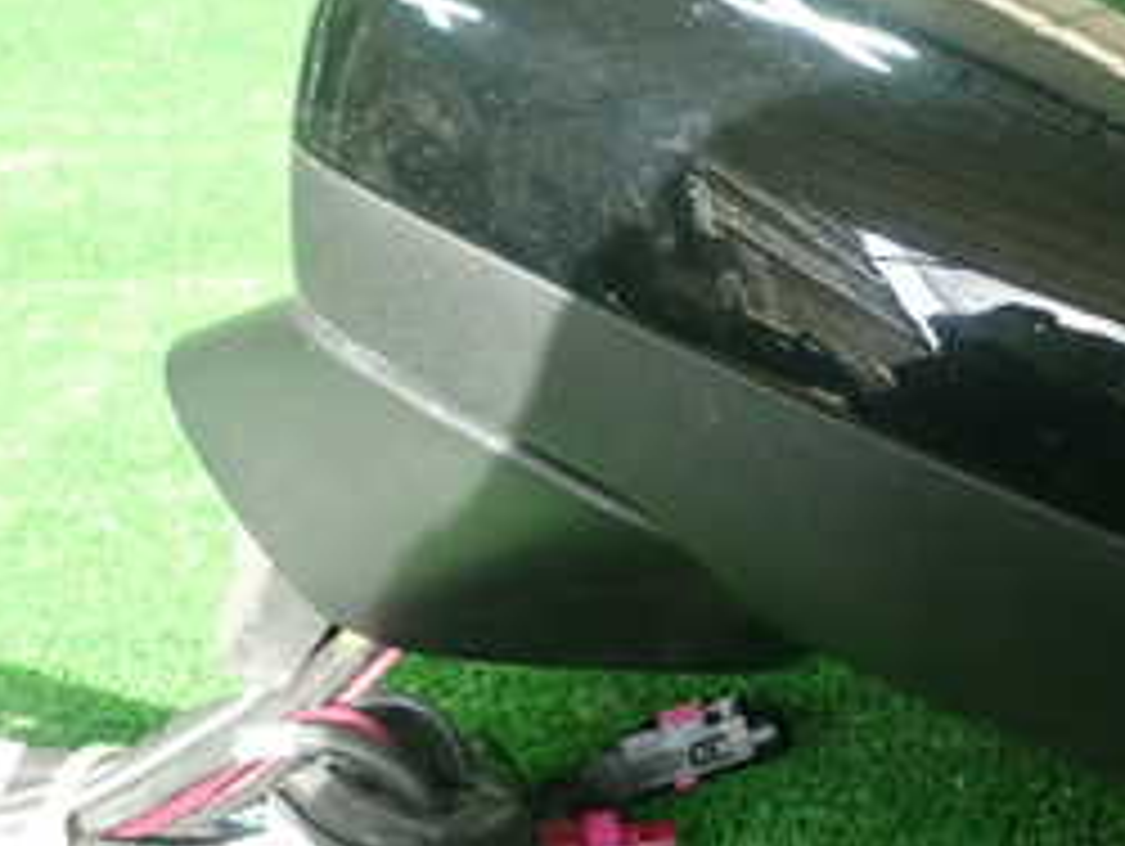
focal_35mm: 72
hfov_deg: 26.4
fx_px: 2342
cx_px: 945
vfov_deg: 20.3
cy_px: 176
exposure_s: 1/125
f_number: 2.3
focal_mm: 5.5
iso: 250
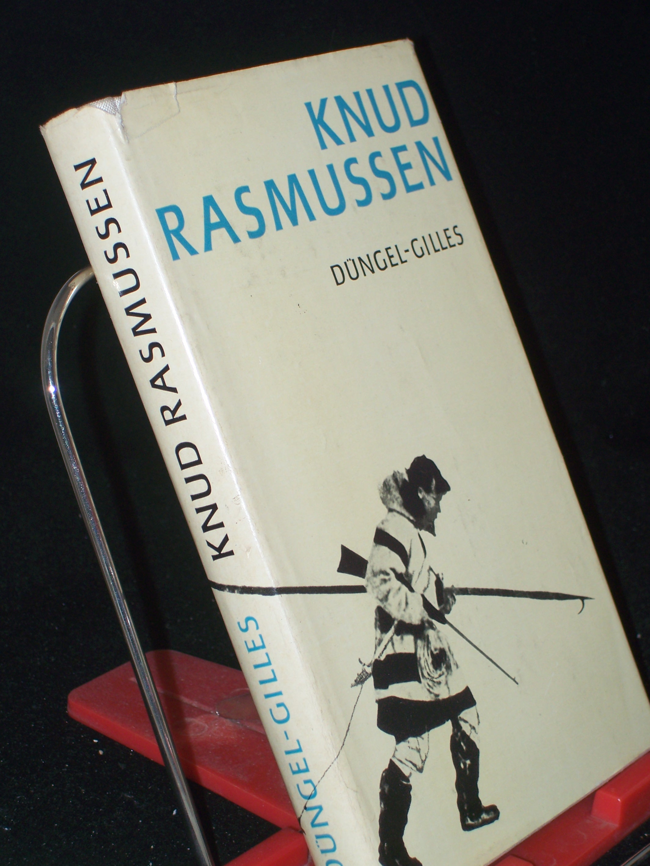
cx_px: 325
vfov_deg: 19.2
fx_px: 2551
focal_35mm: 102
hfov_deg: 14.5
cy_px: 433
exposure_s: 1/100
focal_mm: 16.8
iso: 80
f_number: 4.6
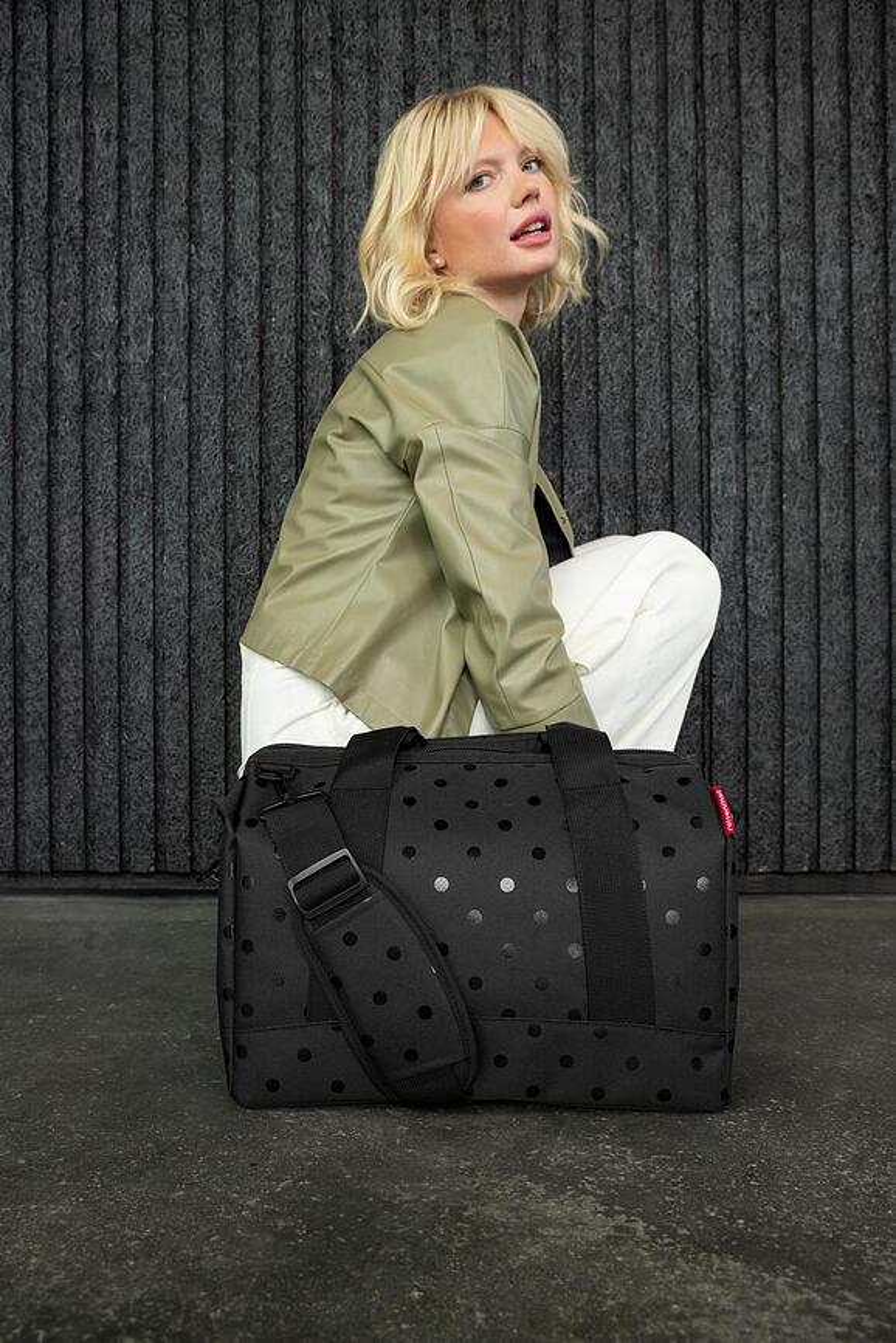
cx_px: 448
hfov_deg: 46.4
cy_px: 672
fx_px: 1045
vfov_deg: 65.5
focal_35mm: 28
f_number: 5.6
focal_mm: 28
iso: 1000
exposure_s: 1/160
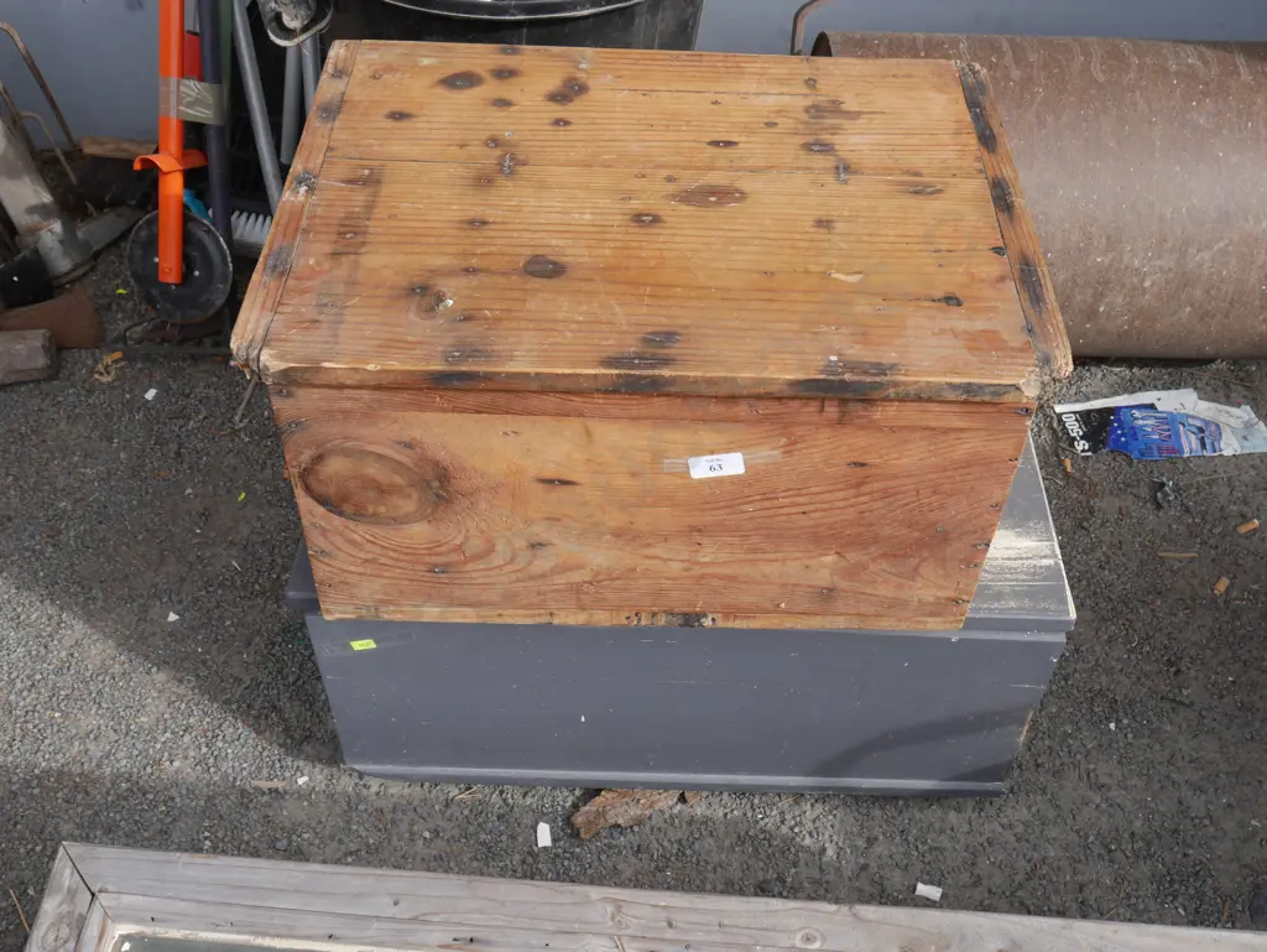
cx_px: 634
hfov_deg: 51.3
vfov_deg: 39.7
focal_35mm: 36
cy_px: 476
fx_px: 1318
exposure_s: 1/250
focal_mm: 18
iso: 200
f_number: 7.1
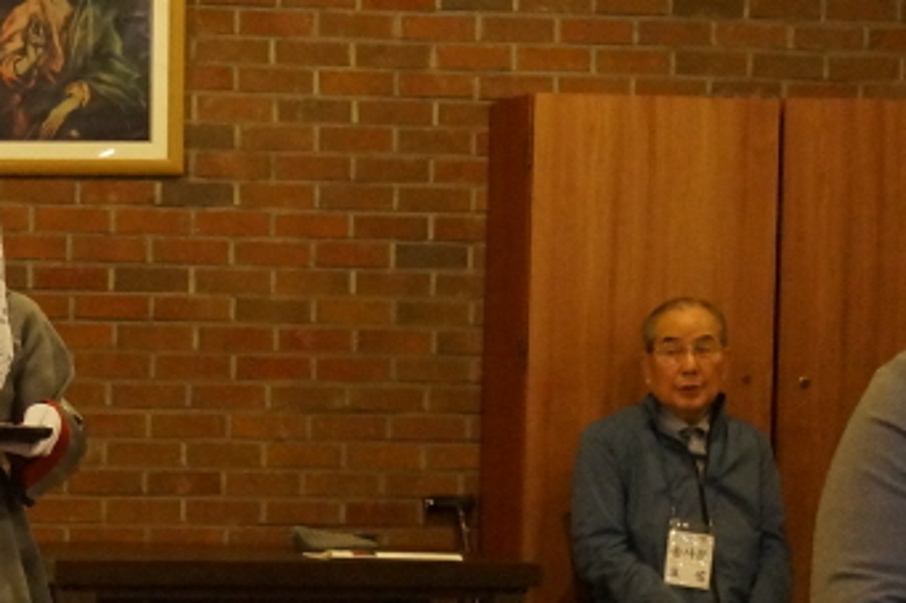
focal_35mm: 112
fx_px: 2830
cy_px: 502
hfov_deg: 17.0
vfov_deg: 12.1
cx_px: -327
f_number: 4.5
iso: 3200
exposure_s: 1/80
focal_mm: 25
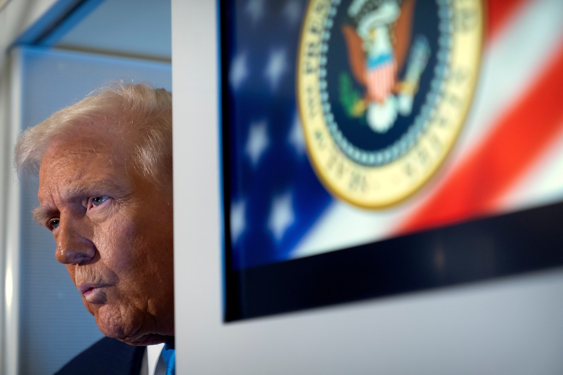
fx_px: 1095
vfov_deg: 19.5
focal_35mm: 70
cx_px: 282
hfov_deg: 28.8
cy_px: 188
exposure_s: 1/400
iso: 3200
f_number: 2.8
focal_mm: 70
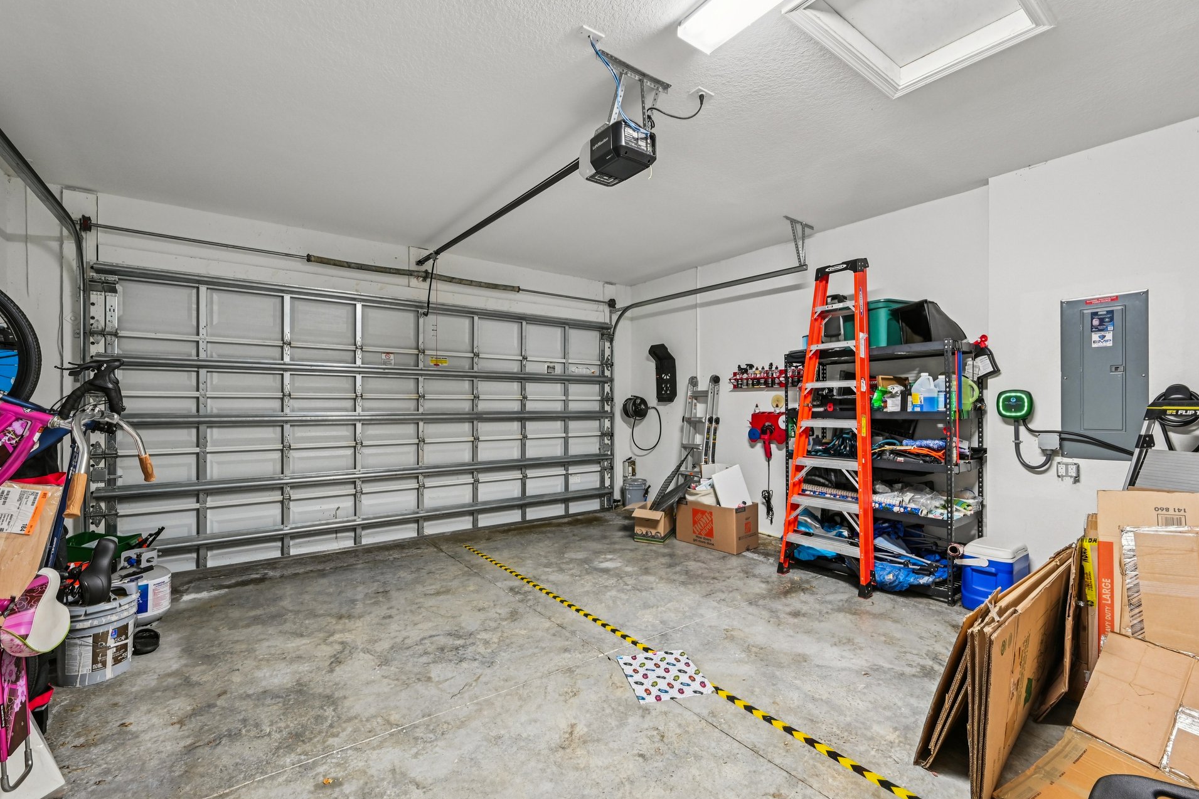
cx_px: 592
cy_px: 417
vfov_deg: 77.3
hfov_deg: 100.4
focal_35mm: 15
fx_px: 500
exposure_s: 1/10
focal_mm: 14
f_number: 8
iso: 1600
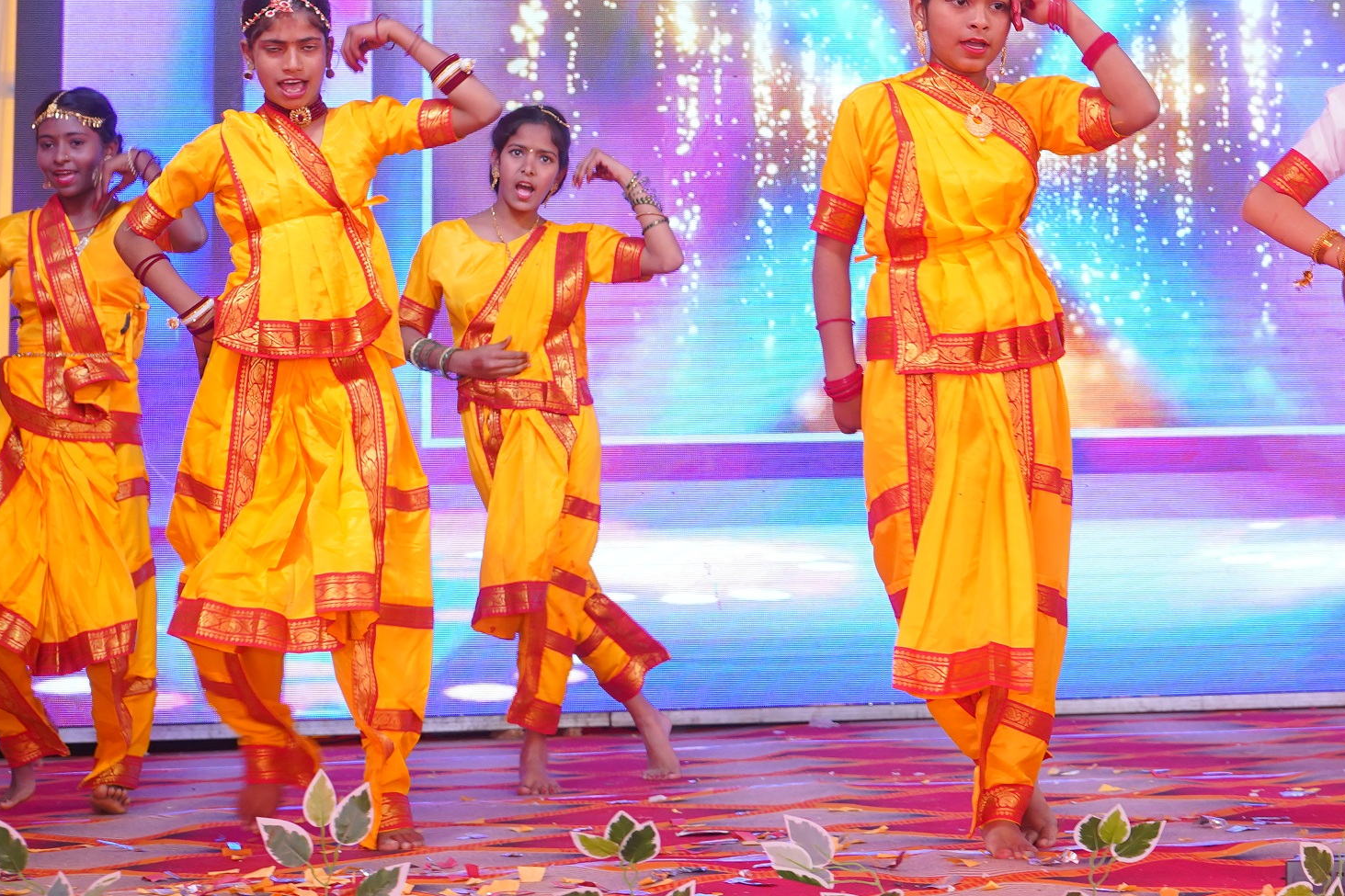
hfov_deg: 25.0
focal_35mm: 80
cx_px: 1052
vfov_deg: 16.9
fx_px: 2988
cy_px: 198
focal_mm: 39
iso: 1000
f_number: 5.6
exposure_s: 1/125
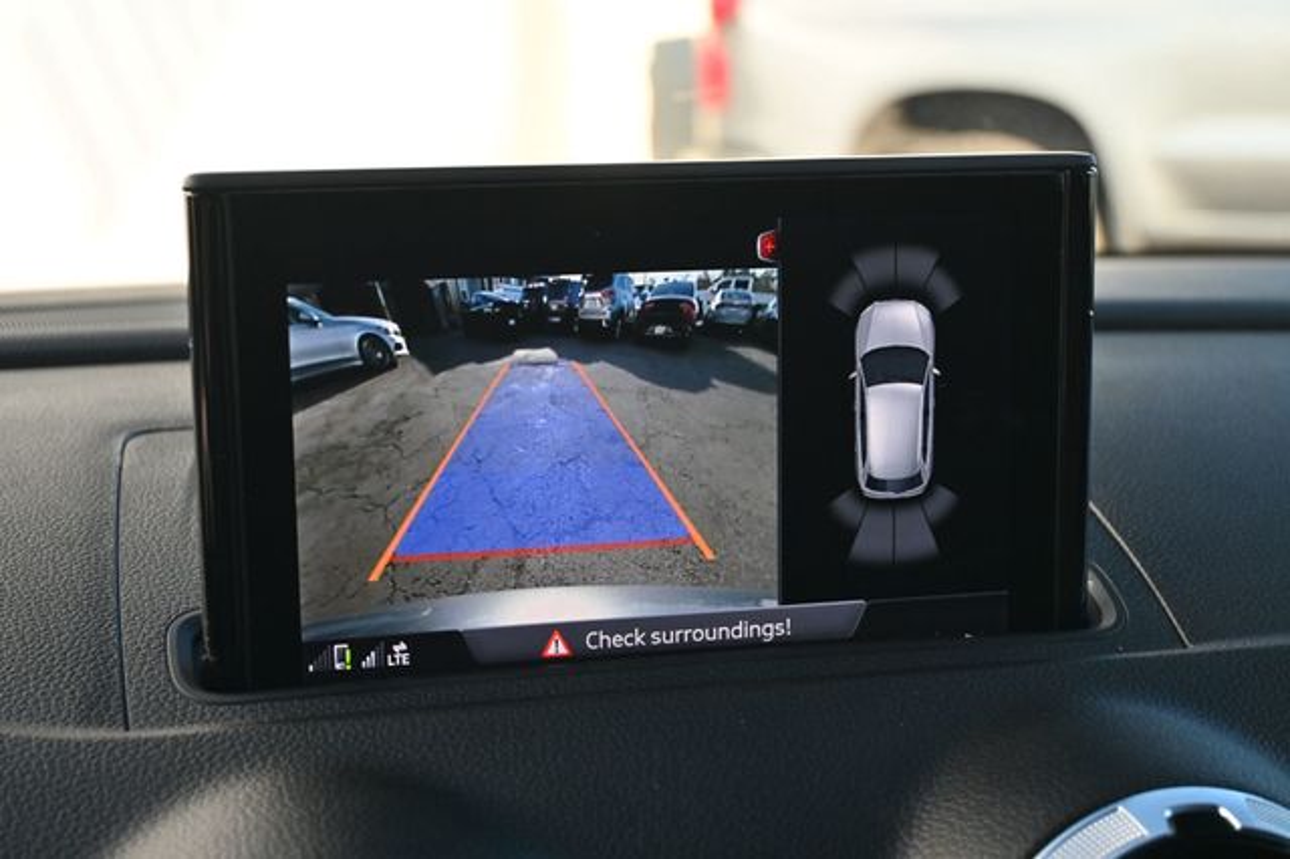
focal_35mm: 56
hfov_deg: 36.0
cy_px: 430
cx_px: 645
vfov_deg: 24.4
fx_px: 1988
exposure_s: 1/200
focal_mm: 37
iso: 400
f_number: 5.3
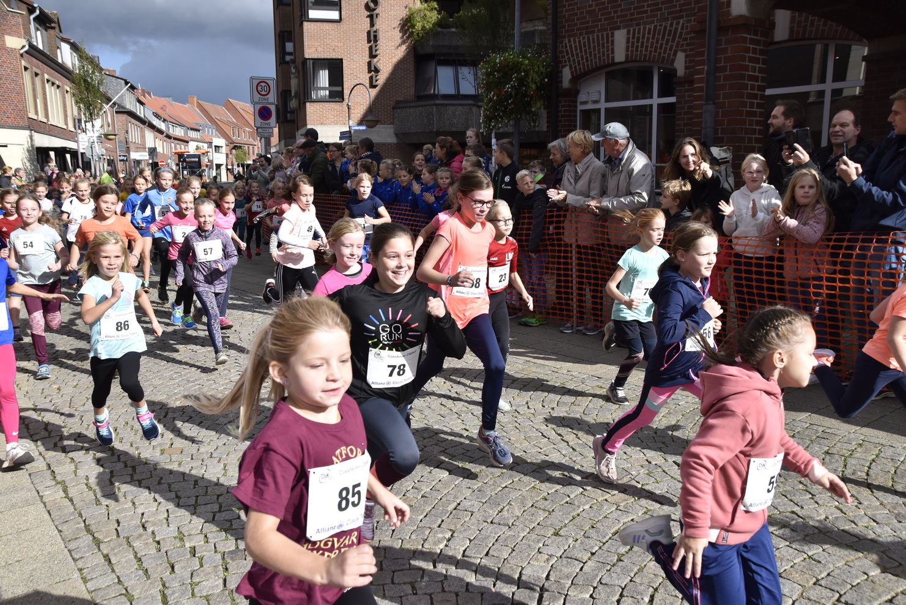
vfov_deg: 34.2
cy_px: 302
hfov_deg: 49.5
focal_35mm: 39
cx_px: 453
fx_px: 982
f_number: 7.1
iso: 400
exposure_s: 1/2000
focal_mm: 26
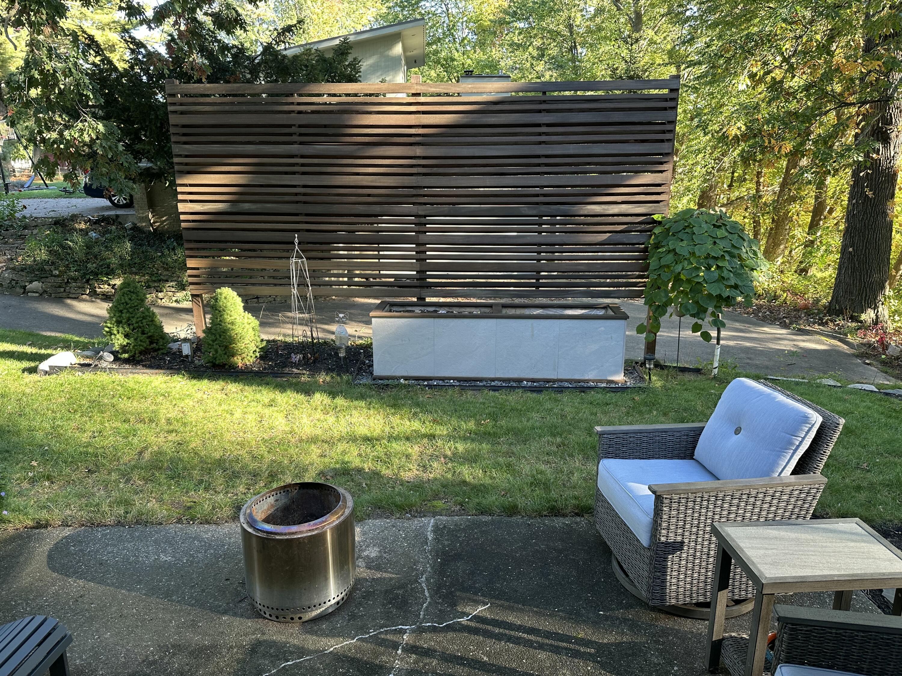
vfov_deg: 56.8
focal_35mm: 24
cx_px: 451
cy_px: 338
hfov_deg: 71.6
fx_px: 625
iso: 80
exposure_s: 1/121
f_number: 1.78
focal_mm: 6.86
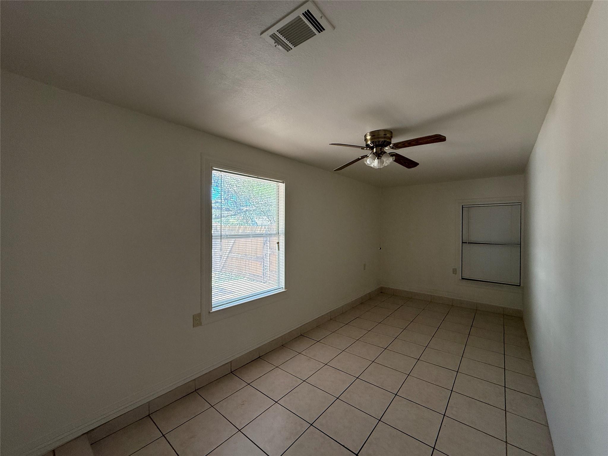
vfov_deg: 85.7
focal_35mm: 14
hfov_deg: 102.1
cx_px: 304
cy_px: 228
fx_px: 246
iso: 160
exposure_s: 1/99
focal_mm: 2.22
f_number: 2.2
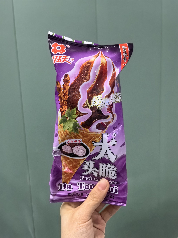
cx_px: 89
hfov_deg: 51.4
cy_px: 119
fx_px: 185
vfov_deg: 65.3
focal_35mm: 27
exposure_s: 1/100
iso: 1000
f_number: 2
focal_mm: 5.75
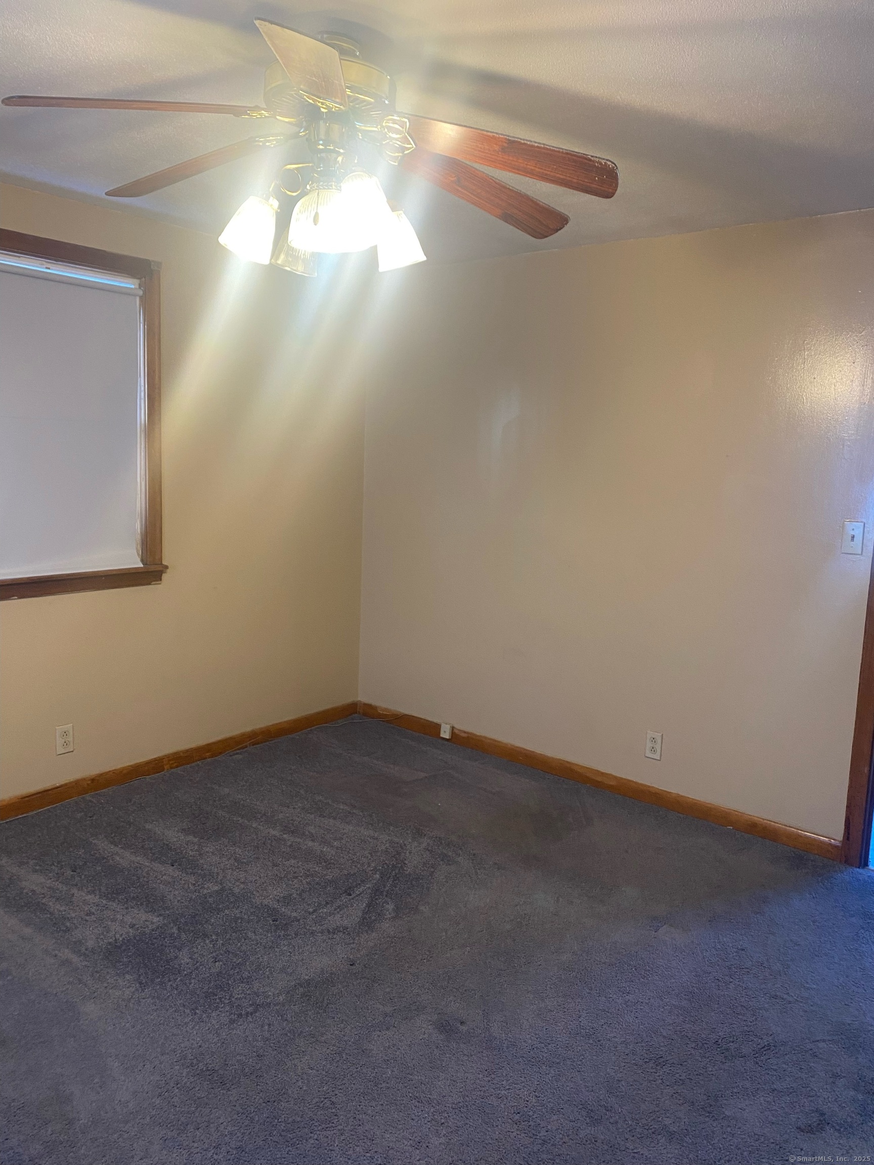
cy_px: 582
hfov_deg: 53.1
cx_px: 437
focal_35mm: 26
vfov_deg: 67.3
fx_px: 875
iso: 125
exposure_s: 1/60
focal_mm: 4.25
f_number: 1.8
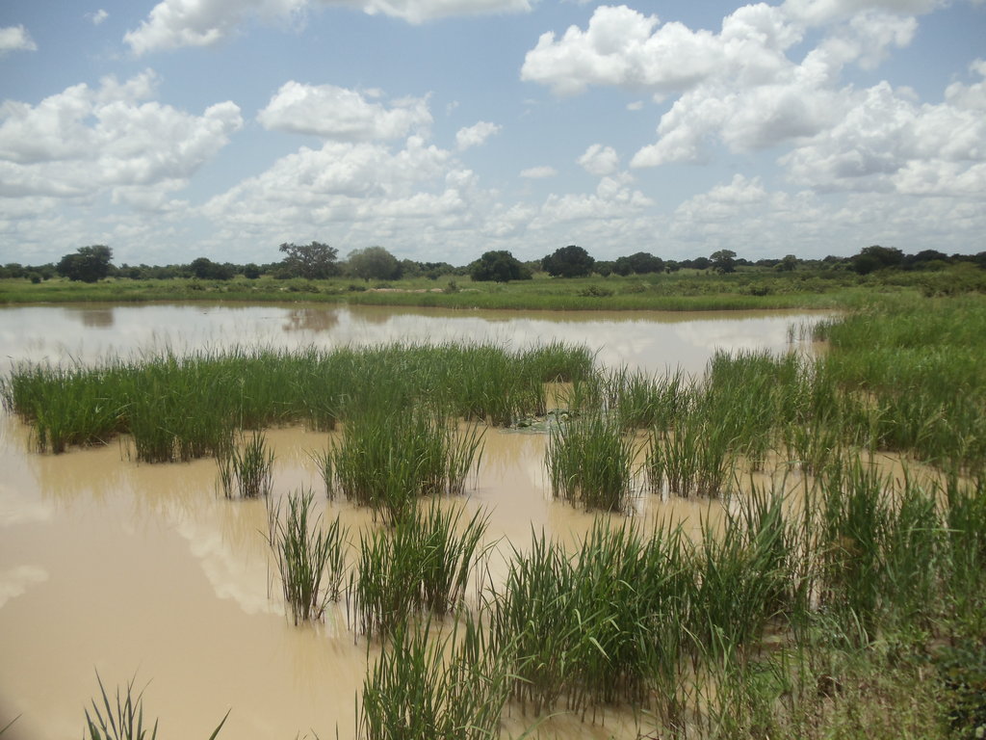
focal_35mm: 44
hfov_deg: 42.9
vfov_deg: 32.9
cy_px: 370
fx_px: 1253
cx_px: 493
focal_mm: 6
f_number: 7.1
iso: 100
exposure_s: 1/500
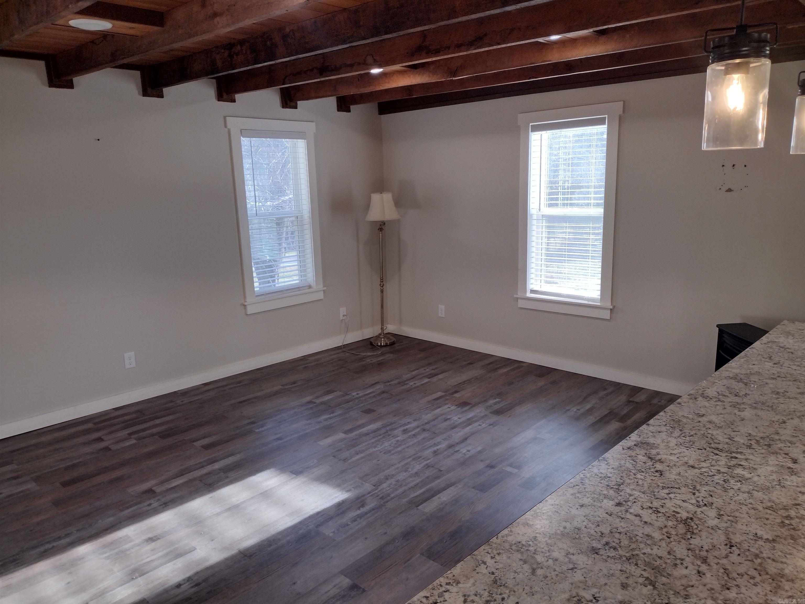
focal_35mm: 27
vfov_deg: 51.4
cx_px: 402
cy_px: 302
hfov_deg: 65.3
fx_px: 628
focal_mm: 4.71
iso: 120
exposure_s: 1/120
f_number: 1.7
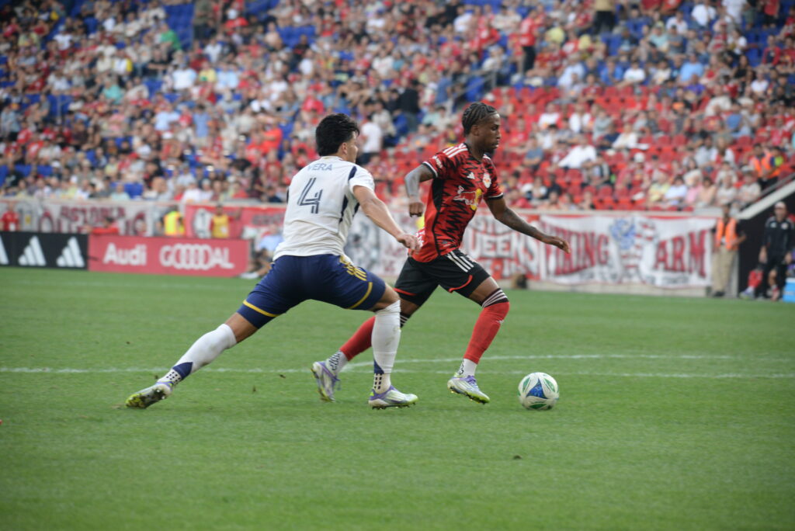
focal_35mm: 230
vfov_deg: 6.0
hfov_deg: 8.9
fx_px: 5082
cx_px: 398
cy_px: 266
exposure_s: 1/500
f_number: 8
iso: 1600
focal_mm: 230
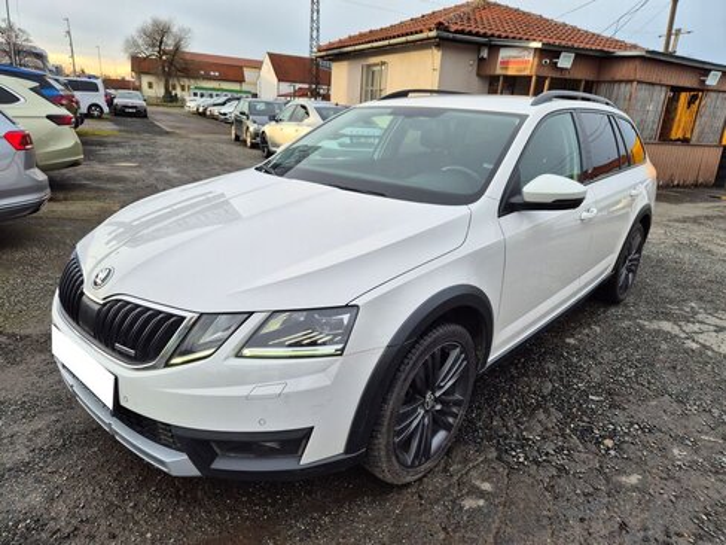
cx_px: 363
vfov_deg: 58.9
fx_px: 482
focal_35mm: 23
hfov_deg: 73.9
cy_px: 272
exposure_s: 1/181
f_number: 1.8
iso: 25
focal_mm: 5.4
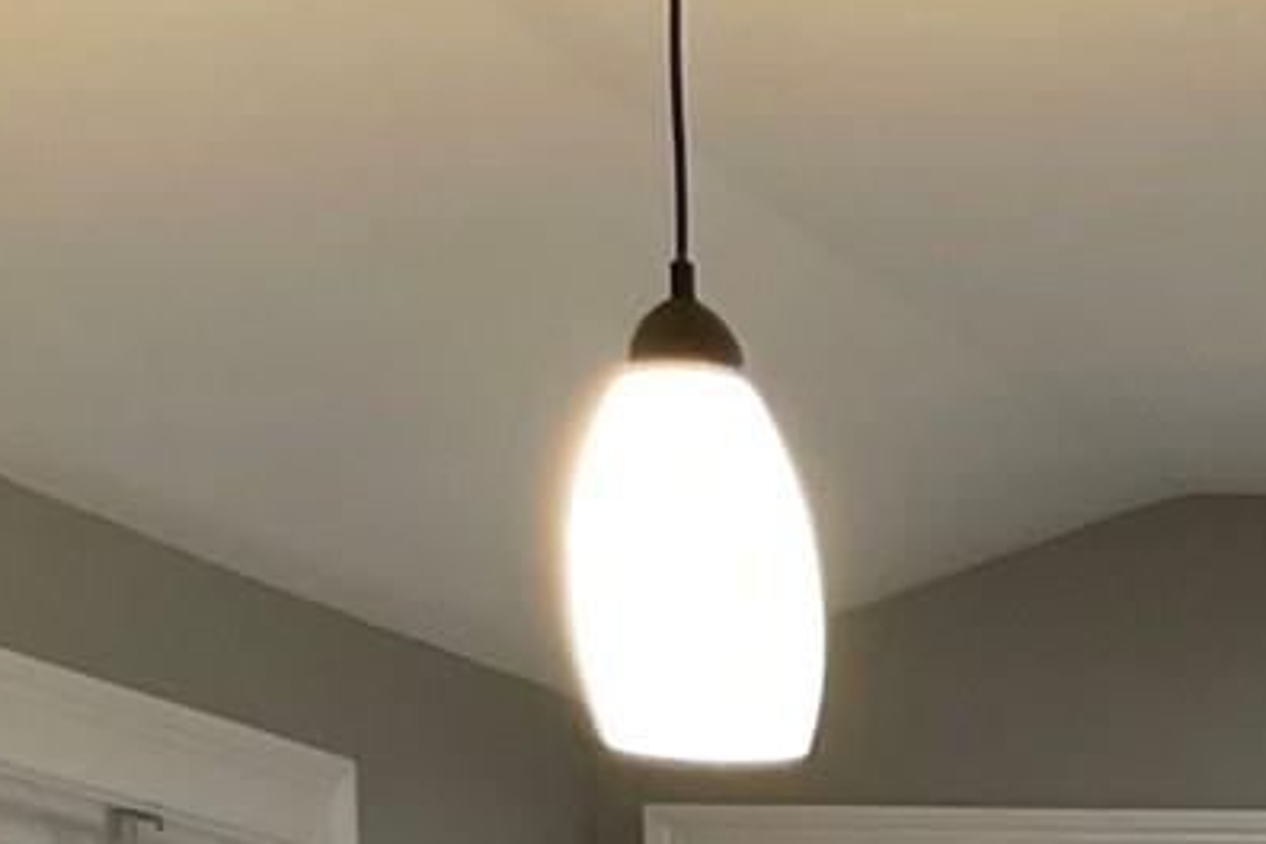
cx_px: 2823
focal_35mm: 140
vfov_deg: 9.0
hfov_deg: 12.3
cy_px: 1880
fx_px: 4923
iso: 125
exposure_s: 1/120
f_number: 1.6
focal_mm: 4.2
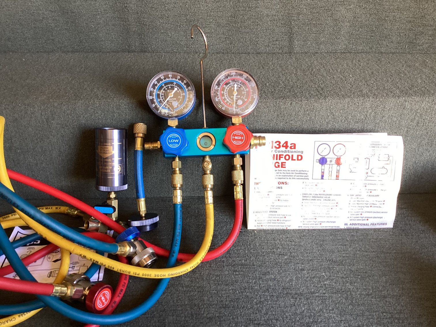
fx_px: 390
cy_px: 164
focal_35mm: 31
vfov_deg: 45.4
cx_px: 218
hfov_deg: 58.3
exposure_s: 1/50
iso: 64
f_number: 2.4
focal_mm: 3.3
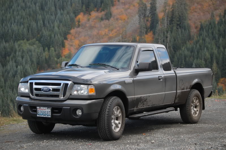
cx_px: 113
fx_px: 517
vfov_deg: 16.5
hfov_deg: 24.6
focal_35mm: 82
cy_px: 75
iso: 360
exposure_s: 1/500
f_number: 4
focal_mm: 55
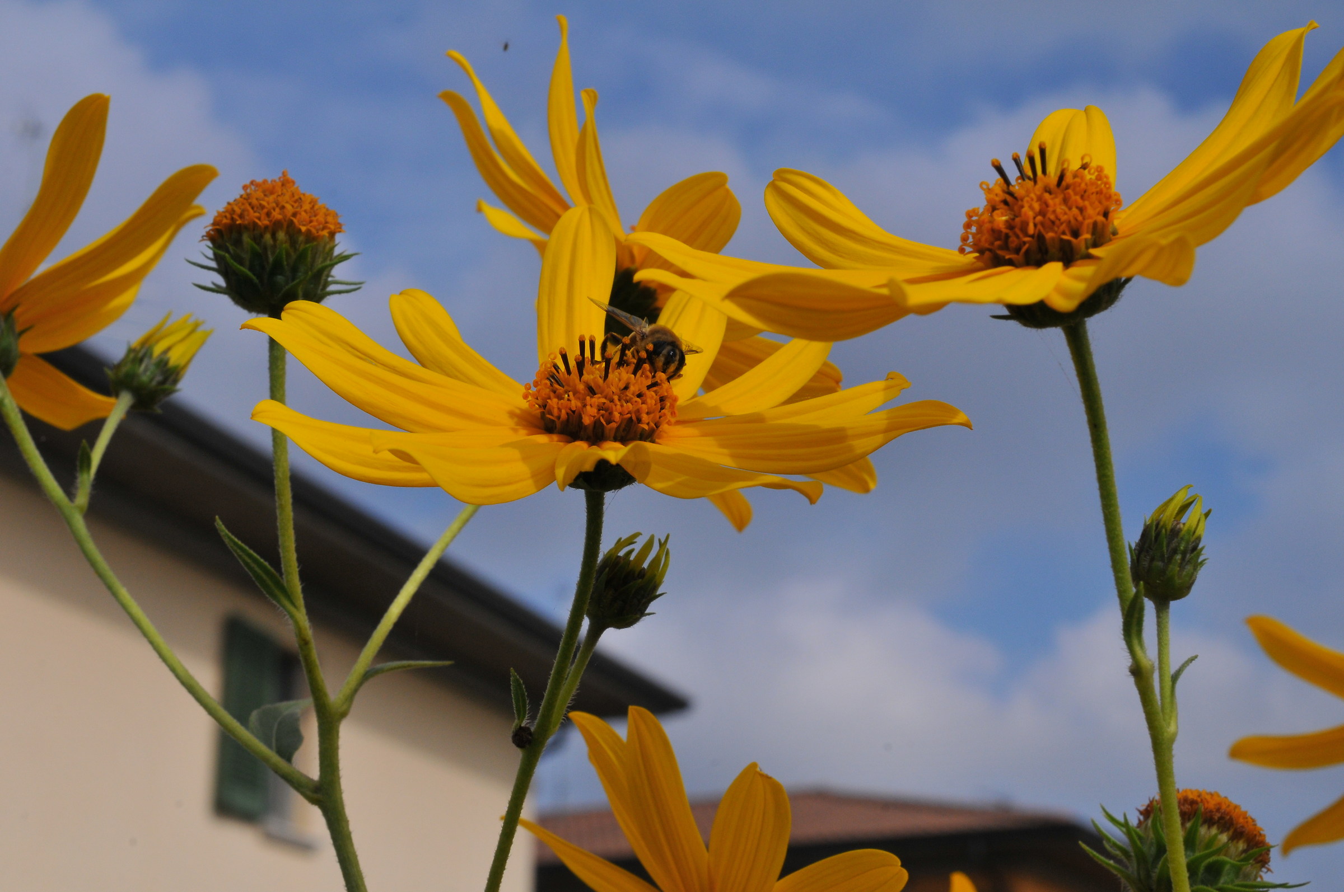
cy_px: 446
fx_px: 2237
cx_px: 672
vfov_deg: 22.6
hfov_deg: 33.4
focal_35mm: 60
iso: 400
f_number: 16
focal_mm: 40
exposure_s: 1/640
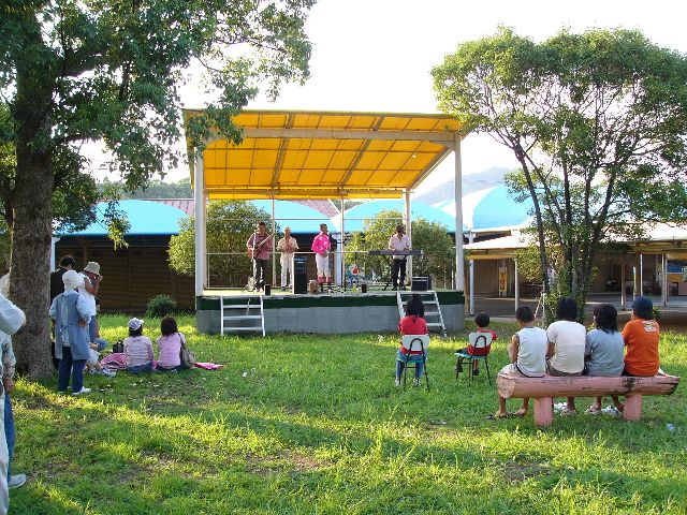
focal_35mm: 36
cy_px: 258
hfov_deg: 51.4
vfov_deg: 39.7
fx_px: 714
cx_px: 344
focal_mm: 6
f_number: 2.8
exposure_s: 1/60
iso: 50
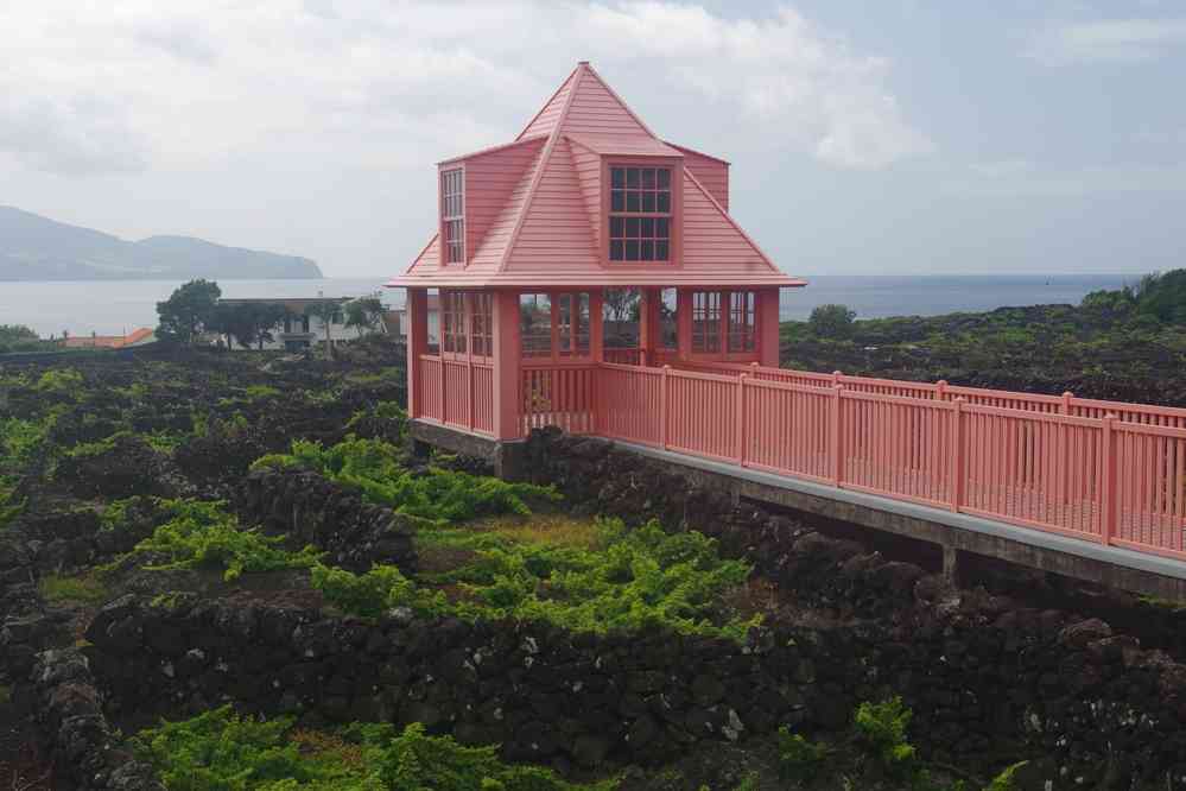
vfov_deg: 25.8
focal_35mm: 52
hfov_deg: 37.9
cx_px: 593
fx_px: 1729
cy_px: 396
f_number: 11
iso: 200
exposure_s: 1/100
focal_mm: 35
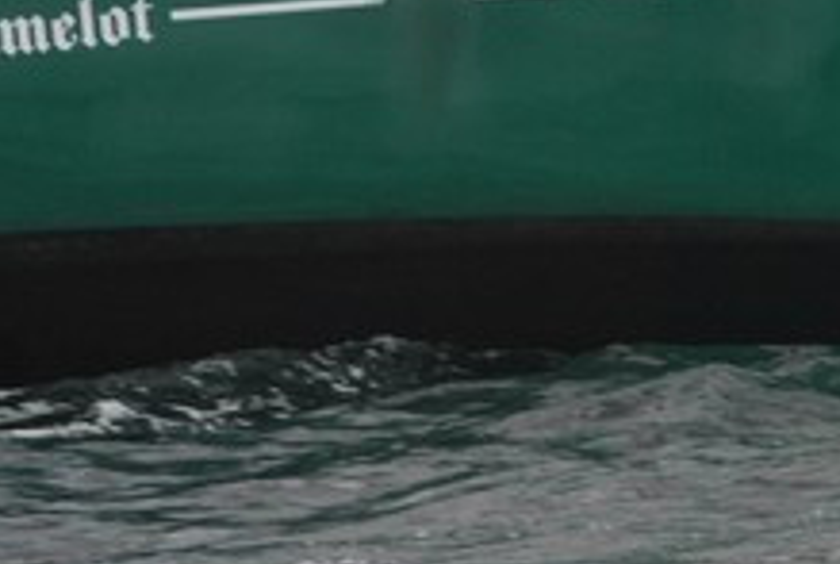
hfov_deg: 3.1
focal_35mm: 674
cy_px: -150
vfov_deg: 2.0
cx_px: 852
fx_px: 15759
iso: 200
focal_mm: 110
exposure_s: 1/500
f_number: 5.6
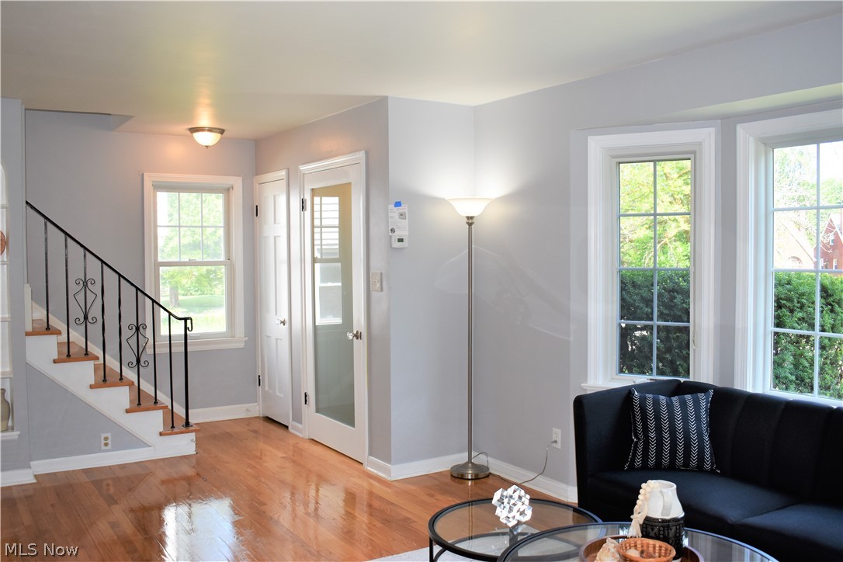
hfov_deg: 57.2
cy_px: 281
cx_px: 422
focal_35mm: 33
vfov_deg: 40.0
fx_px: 773
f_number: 5
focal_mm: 22
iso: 500
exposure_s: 1/200
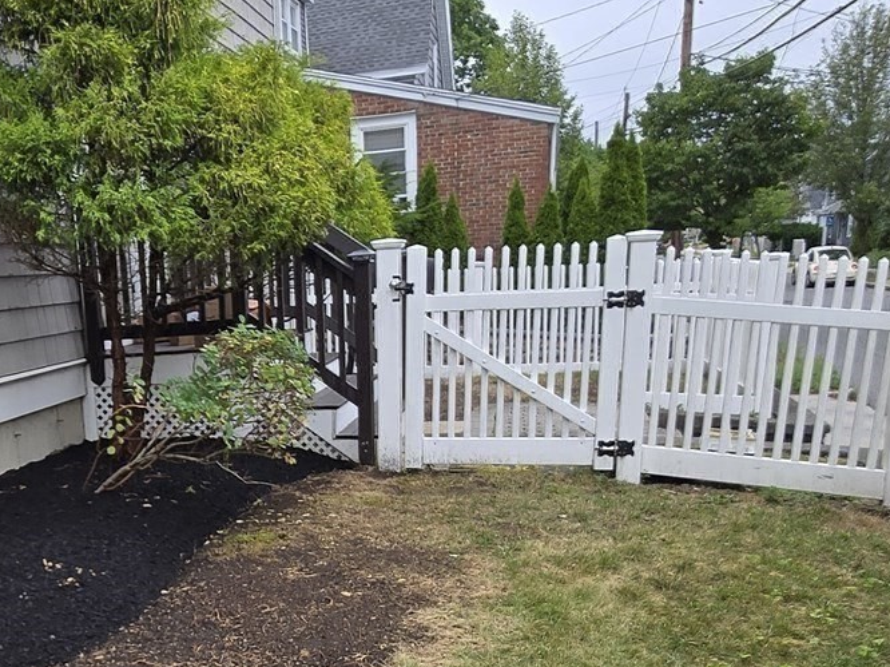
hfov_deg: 45.1
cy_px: 597
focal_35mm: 40
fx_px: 1028
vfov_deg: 34.0
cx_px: 214
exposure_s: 1/500
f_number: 2.2
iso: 25
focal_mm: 1.7
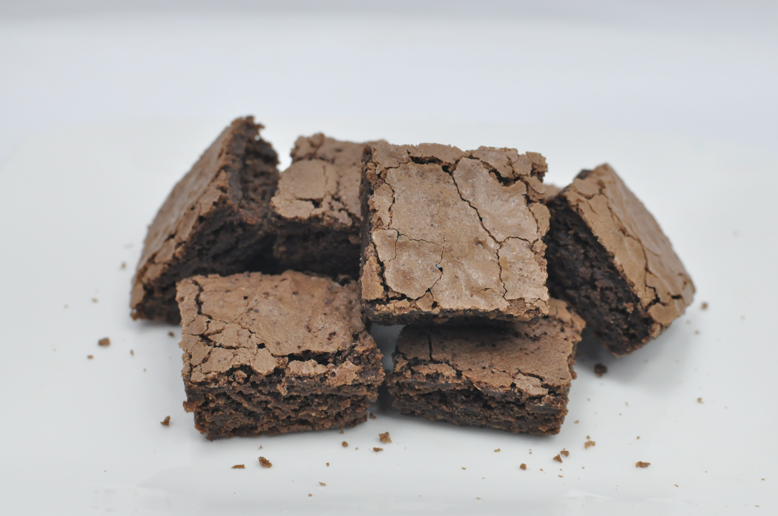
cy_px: 258
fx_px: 1133
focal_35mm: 52
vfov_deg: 25.7
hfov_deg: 37.9
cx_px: 389
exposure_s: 1/80
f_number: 6.3
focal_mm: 35
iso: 1000
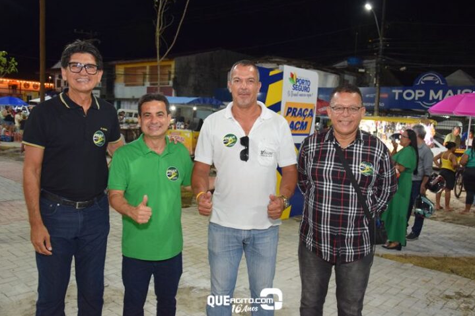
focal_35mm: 33
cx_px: 244
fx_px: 429
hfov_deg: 57.9
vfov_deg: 40.5
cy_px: 156
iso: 1400
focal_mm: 21
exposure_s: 1/60
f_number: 3.8
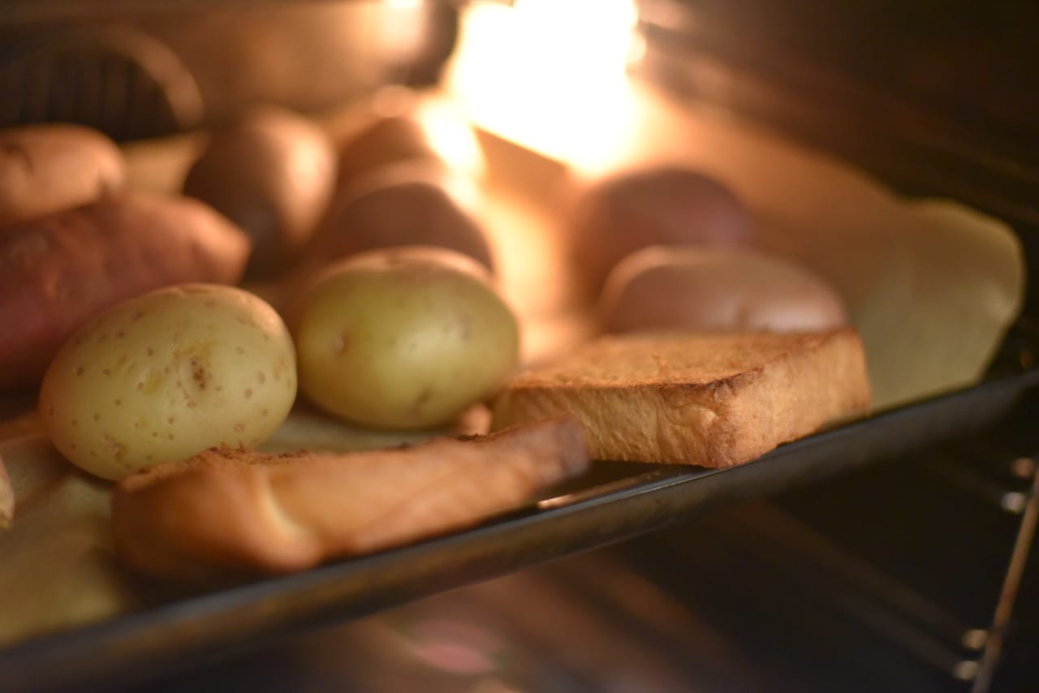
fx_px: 1443
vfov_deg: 27.0
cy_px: 346
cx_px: 520
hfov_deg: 39.6
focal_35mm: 50
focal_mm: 50
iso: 5000
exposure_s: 1/60
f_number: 1.8
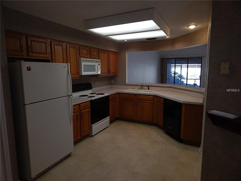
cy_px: 90
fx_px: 153
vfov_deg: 61.1
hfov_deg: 76.4
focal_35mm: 22
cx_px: 120
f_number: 3
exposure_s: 1/80
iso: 125
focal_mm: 4
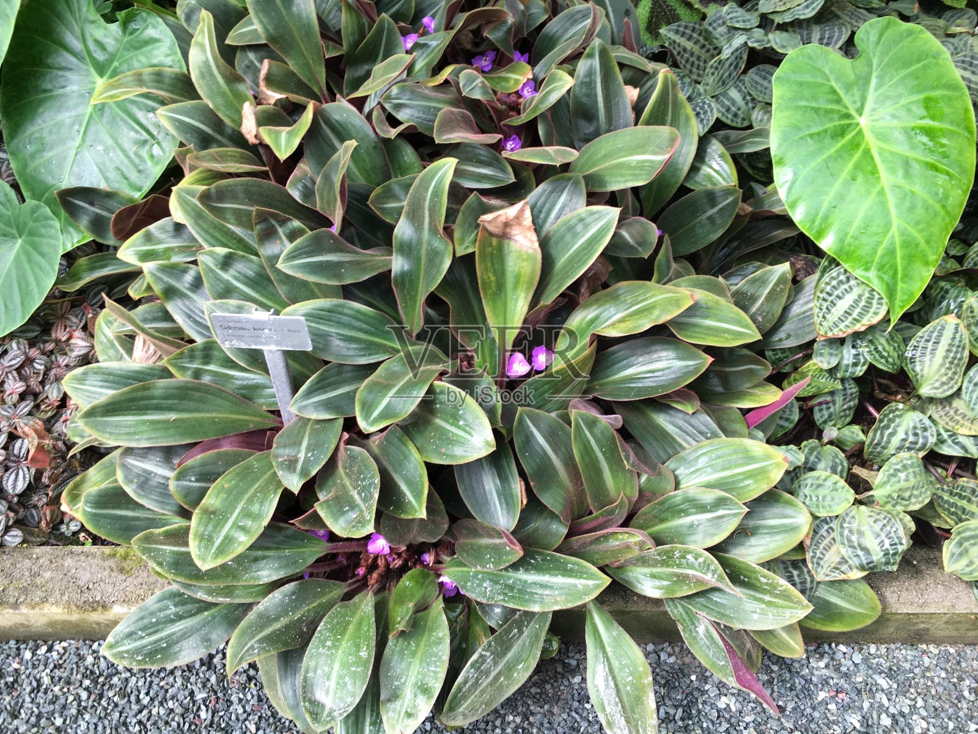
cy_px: 367
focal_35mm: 29
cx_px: 489
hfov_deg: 61.7
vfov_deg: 48.2
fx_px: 819
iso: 32
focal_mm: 4.15
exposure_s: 1/50
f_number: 2.2
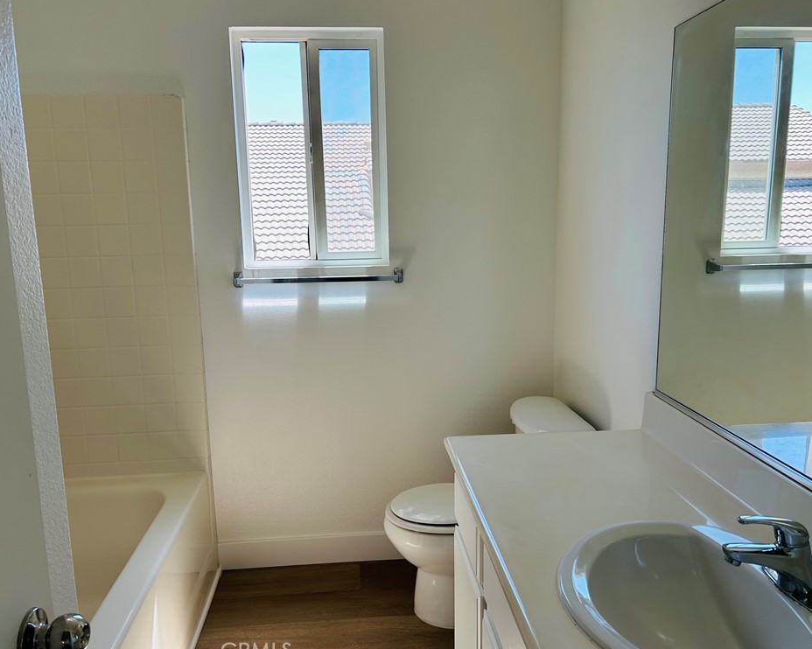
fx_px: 673
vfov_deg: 51.5
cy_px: 327
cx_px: 396
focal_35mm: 28
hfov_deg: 62.2
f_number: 1.5
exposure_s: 1/359
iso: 50
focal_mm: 5.7
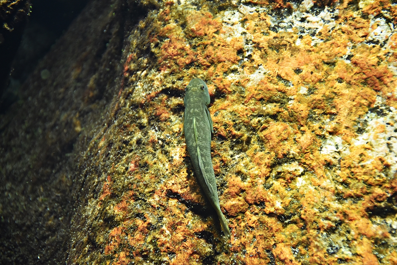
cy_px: 132
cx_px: 198
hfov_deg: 18.2
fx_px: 1241
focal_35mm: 112
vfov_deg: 12.2
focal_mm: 75
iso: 640
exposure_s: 1/60
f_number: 5
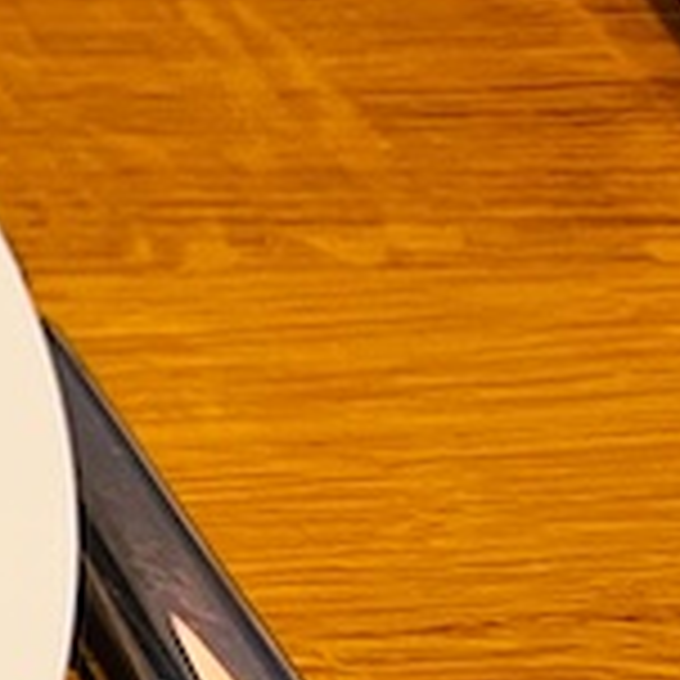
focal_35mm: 152
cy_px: 32
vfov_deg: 11.4
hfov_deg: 8.9
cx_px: -1482
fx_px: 3378
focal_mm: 5.7
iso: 400
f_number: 1.5
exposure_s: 1/50
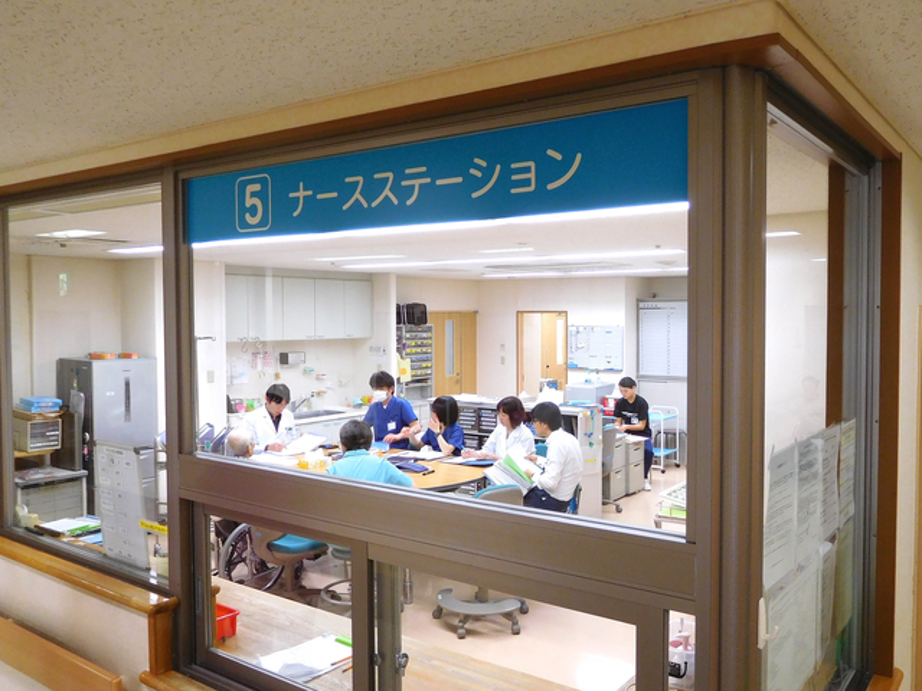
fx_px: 666
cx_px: 461
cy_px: 346
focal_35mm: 25
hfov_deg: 69.4
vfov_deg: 54.9
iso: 220
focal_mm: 4.5
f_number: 3.4
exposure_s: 1/30
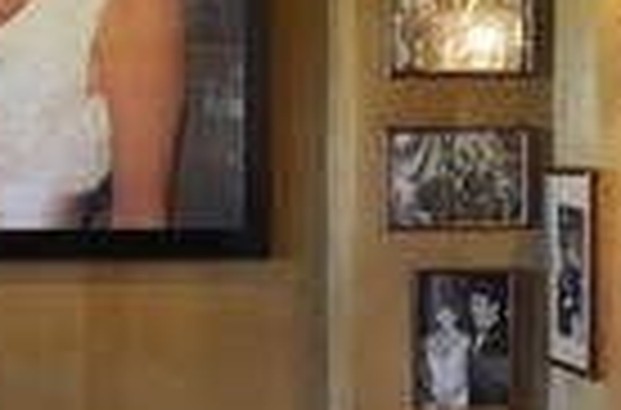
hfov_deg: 20.0
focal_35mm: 101
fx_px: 1736
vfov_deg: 13.4
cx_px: 88
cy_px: 225
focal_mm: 22
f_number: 7.1
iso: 100
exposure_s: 1.3
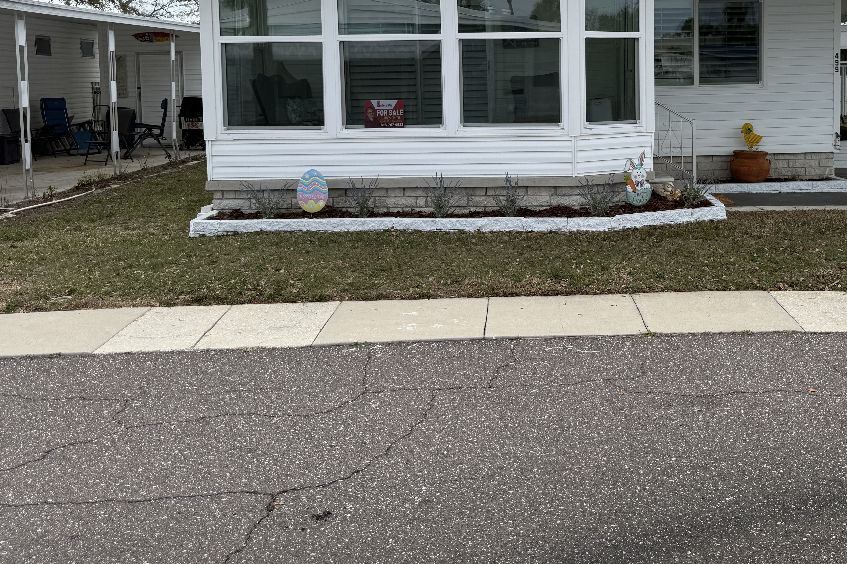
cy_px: 122
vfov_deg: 34.9
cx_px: 598
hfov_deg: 50.5
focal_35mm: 37
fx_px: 870
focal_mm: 6.76
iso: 80
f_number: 1.78
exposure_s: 1/4167
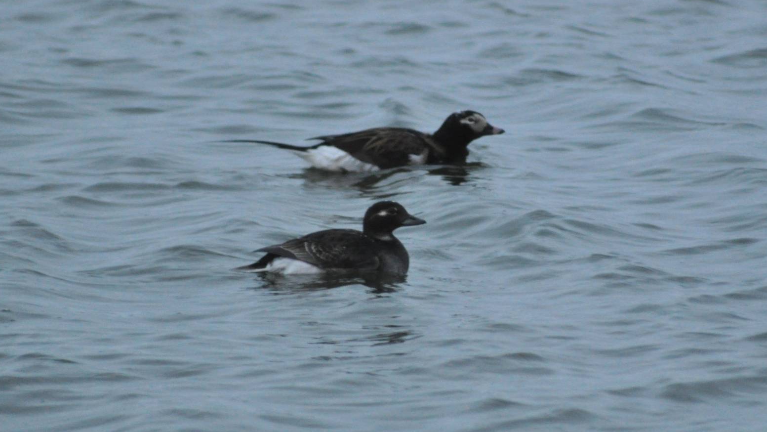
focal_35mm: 485
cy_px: 178
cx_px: 391
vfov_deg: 2.5
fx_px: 9865
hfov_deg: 4.5
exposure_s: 1/160
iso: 1600
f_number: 5.6
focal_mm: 300
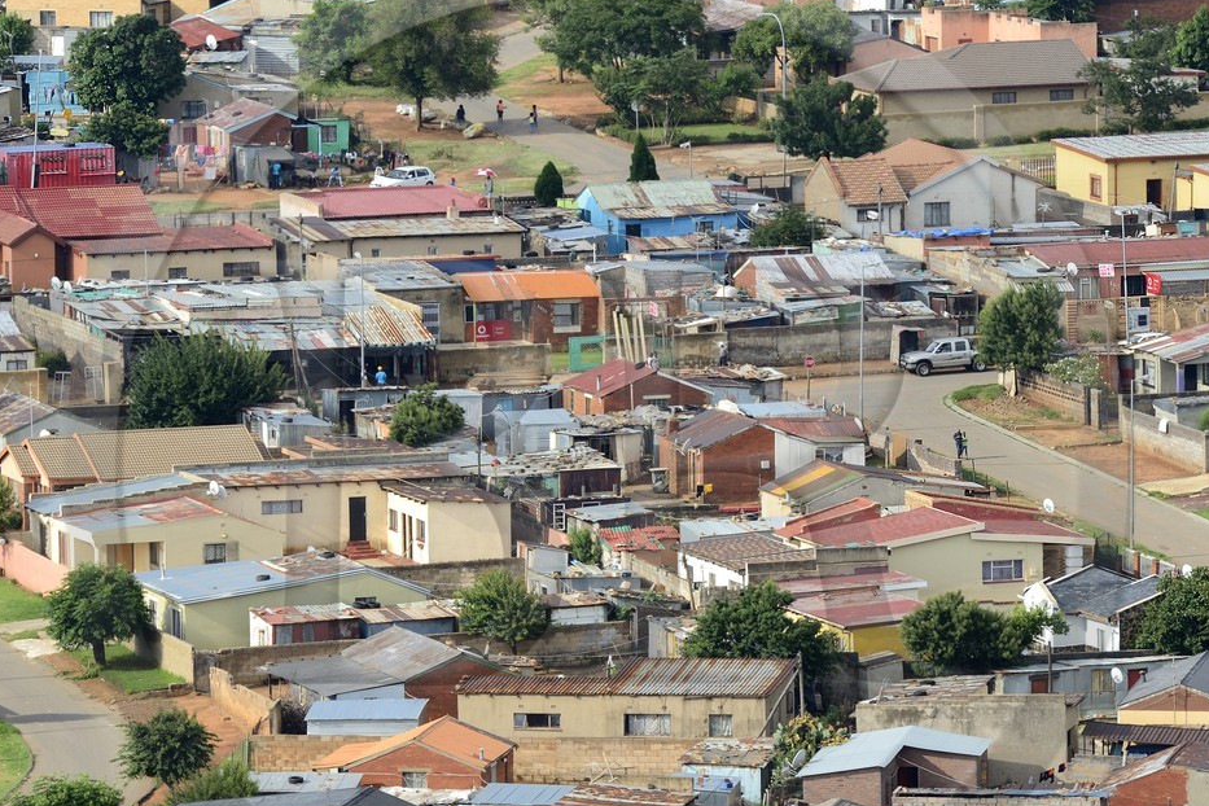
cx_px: 592
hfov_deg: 6.0
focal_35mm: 343
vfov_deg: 4.0
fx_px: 11518
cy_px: 473
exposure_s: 1/320
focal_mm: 200
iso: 200
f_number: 9
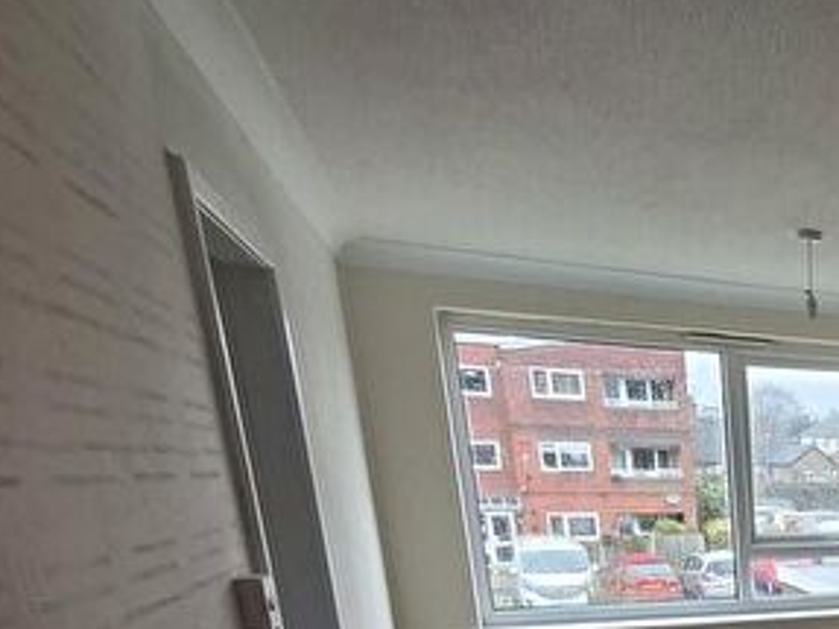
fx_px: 945
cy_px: 750
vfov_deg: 31.1
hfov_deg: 36.9
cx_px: 1003
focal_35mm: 39
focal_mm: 1.64
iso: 80
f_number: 2.2
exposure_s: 1/50
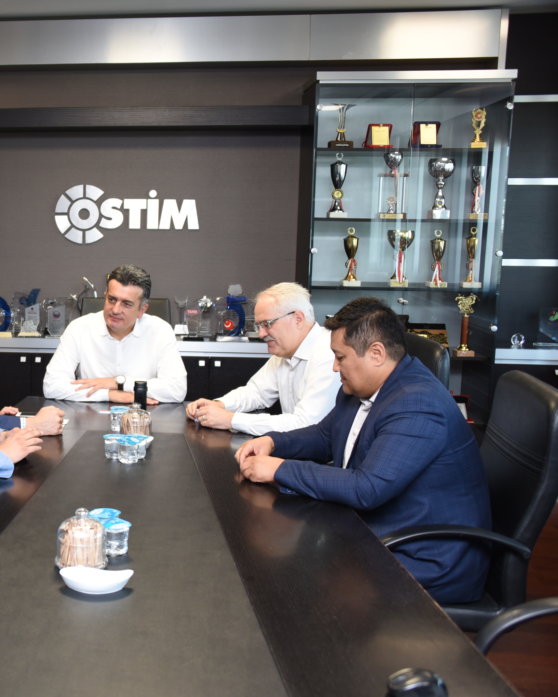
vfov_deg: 40.3
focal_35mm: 46
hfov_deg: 30.9
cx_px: 33
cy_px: 354
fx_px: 950
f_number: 3.5
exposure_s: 1/125
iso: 1000
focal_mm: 32
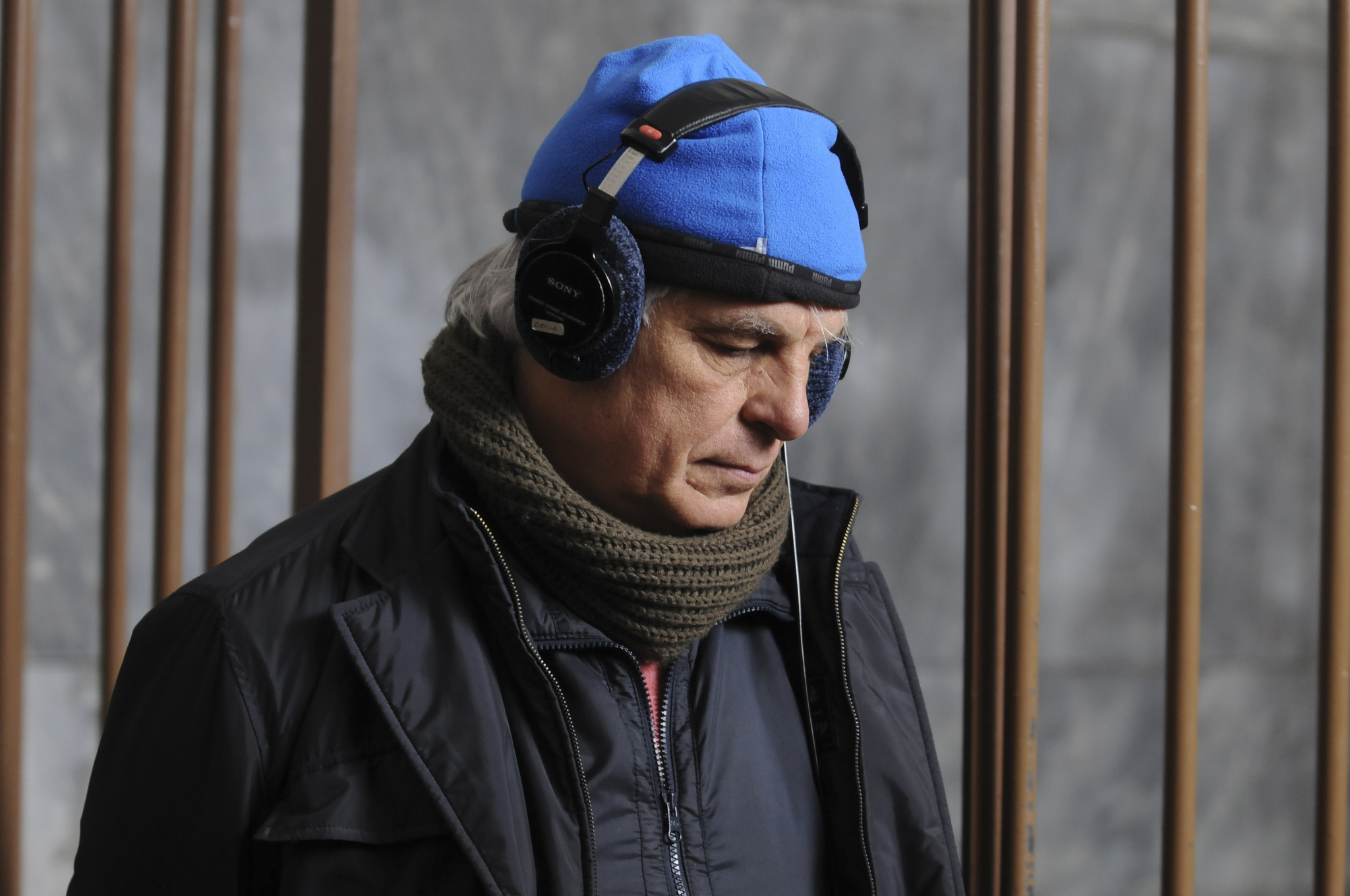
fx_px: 4494
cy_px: 448
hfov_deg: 17.1
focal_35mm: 120
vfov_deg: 11.4
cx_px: 675
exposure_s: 1/100
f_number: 2.8
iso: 800
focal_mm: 80
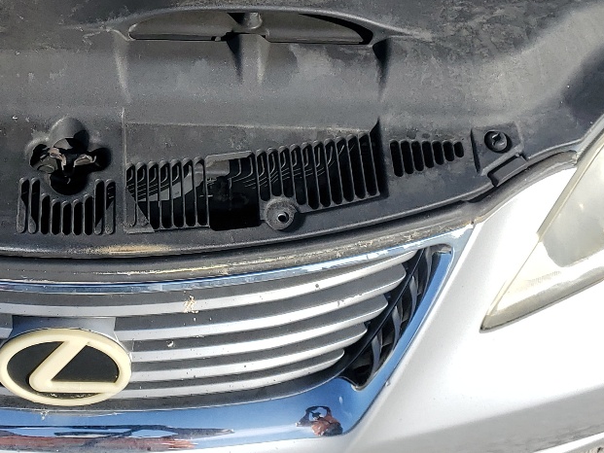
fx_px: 1169
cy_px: -33
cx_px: 78
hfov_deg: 28.0
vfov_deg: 21.0
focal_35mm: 67
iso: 50
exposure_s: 1/3333
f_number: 1.5
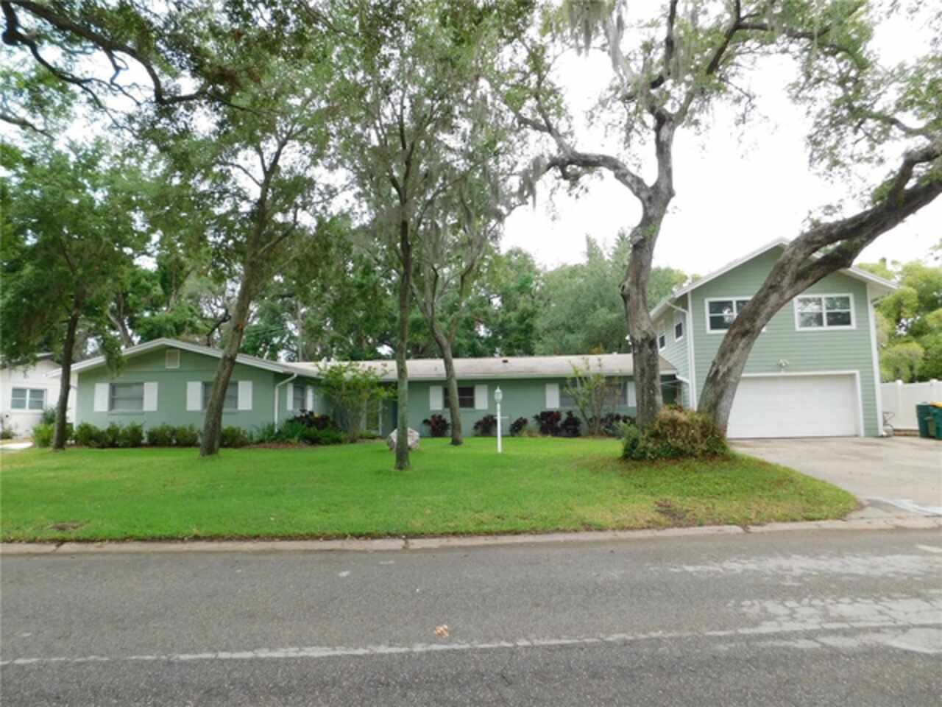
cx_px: 471
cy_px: 354
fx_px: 626
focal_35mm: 23
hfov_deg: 73.9
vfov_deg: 58.9
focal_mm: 4
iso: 125
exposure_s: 1/320
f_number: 3
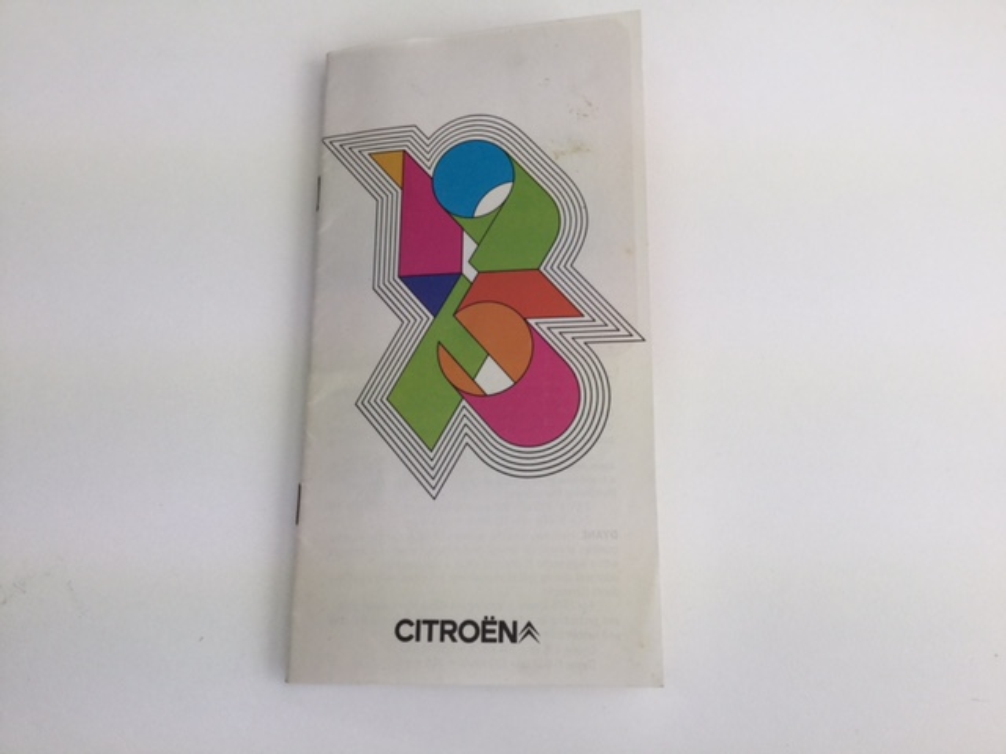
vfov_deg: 45.4
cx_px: 503
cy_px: 377
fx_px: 901
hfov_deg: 58.4
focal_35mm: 31
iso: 25
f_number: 2.4
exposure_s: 1/199
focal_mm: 3.3
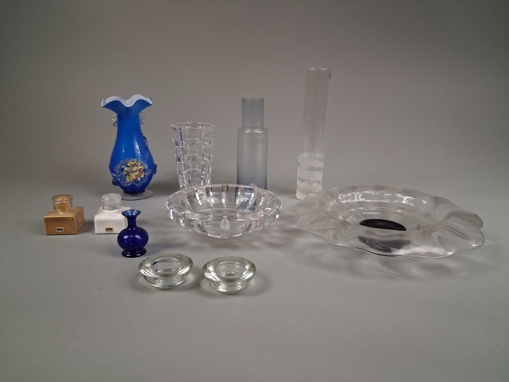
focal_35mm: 27
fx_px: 397
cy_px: 191
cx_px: 254
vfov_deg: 51.4
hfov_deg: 65.3
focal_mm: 4
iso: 320
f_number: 1.8
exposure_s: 1/100
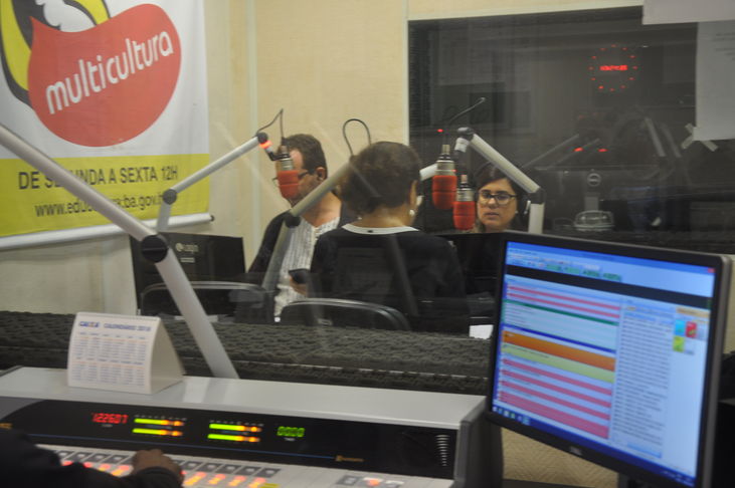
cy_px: 244
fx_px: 1285
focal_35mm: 63
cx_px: 368
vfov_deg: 21.5
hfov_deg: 31.9
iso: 400
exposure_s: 1/15
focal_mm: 42
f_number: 4.8
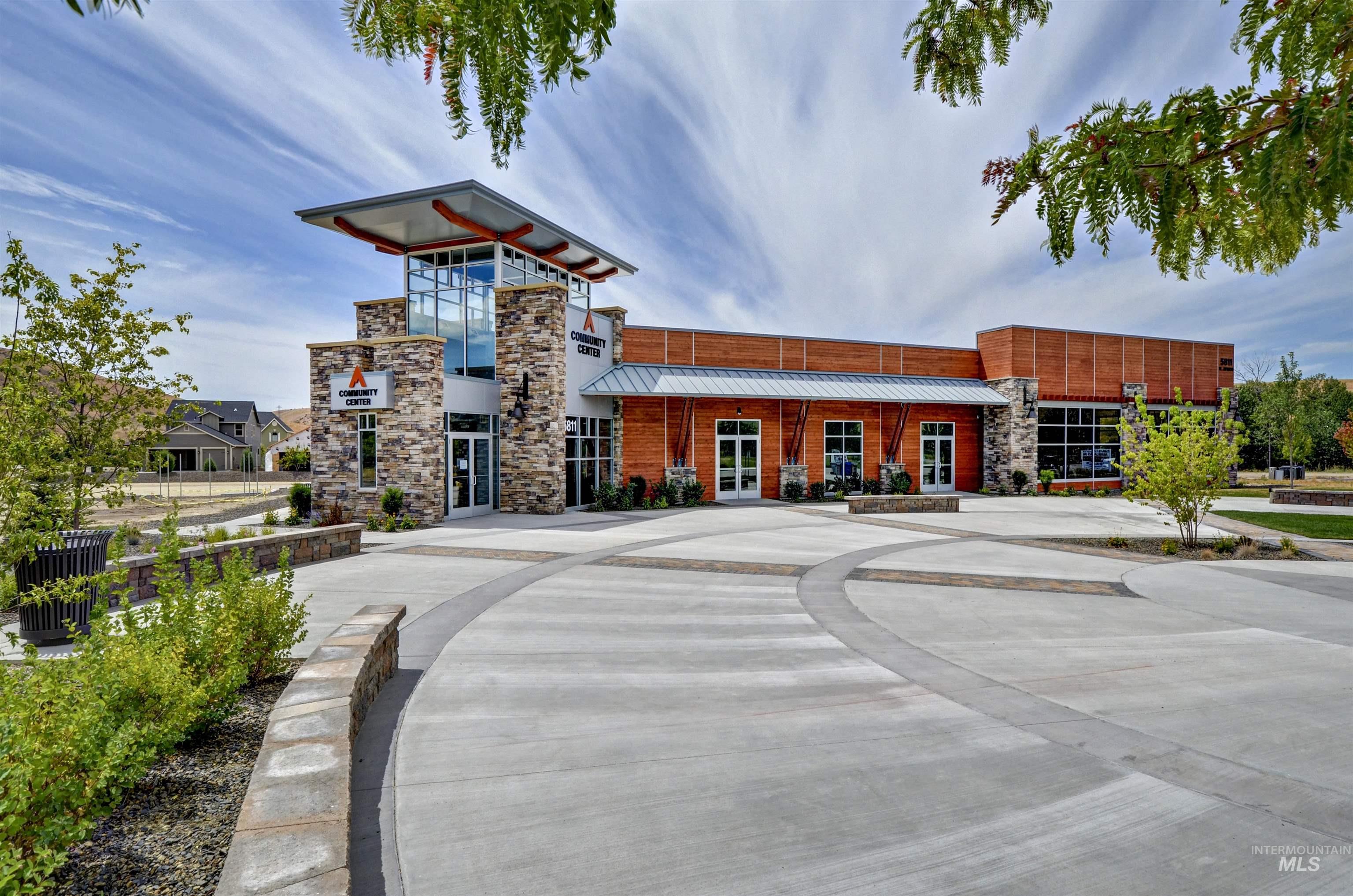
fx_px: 675
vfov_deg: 67.2
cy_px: 448
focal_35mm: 18
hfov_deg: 90.1
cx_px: 676
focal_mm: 12
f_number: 9
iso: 400
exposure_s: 1/1000
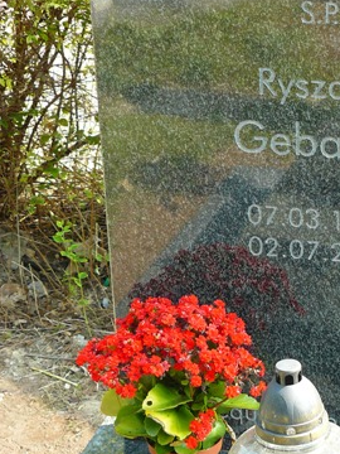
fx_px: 1467
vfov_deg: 17.6
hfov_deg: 13.1
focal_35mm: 112
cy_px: 270
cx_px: 290
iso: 100
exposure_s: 1/100
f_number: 3.2
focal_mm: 10.5
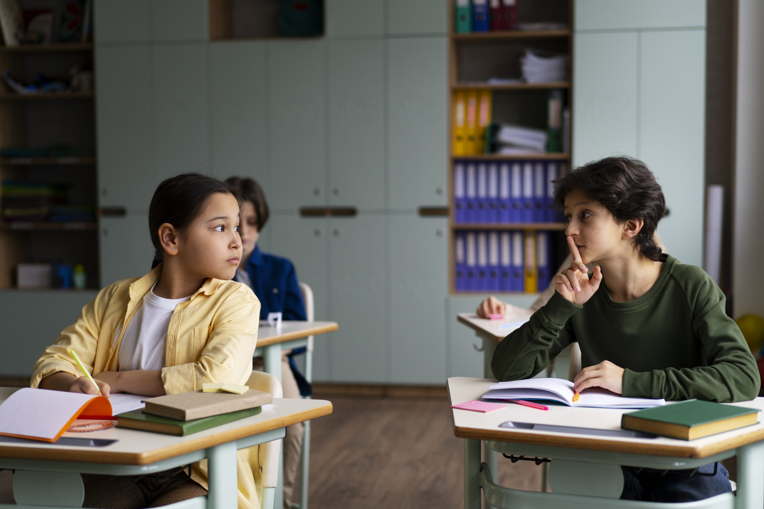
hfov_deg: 36.2
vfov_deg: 24.6
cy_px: 254
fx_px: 1167
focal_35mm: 55
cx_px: 382
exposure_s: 1/125
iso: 250
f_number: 2.2
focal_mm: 55
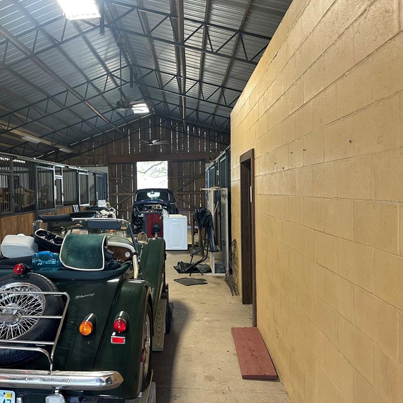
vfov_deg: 55.6
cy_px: 202
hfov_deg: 54.3
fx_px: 382
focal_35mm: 29
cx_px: 130
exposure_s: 1/67
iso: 250
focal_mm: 6.86
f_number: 1.78
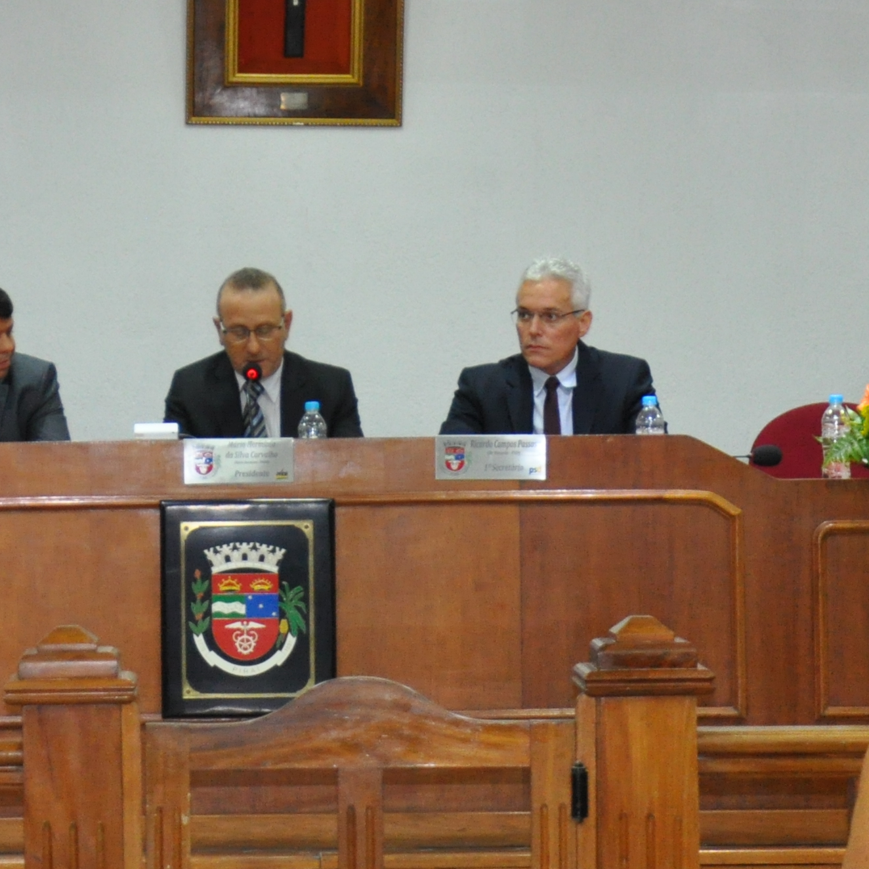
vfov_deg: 10.6
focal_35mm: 165
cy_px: 310
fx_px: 4686
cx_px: 184
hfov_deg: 10.6
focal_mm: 40
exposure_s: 1/60
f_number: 4.5
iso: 1250
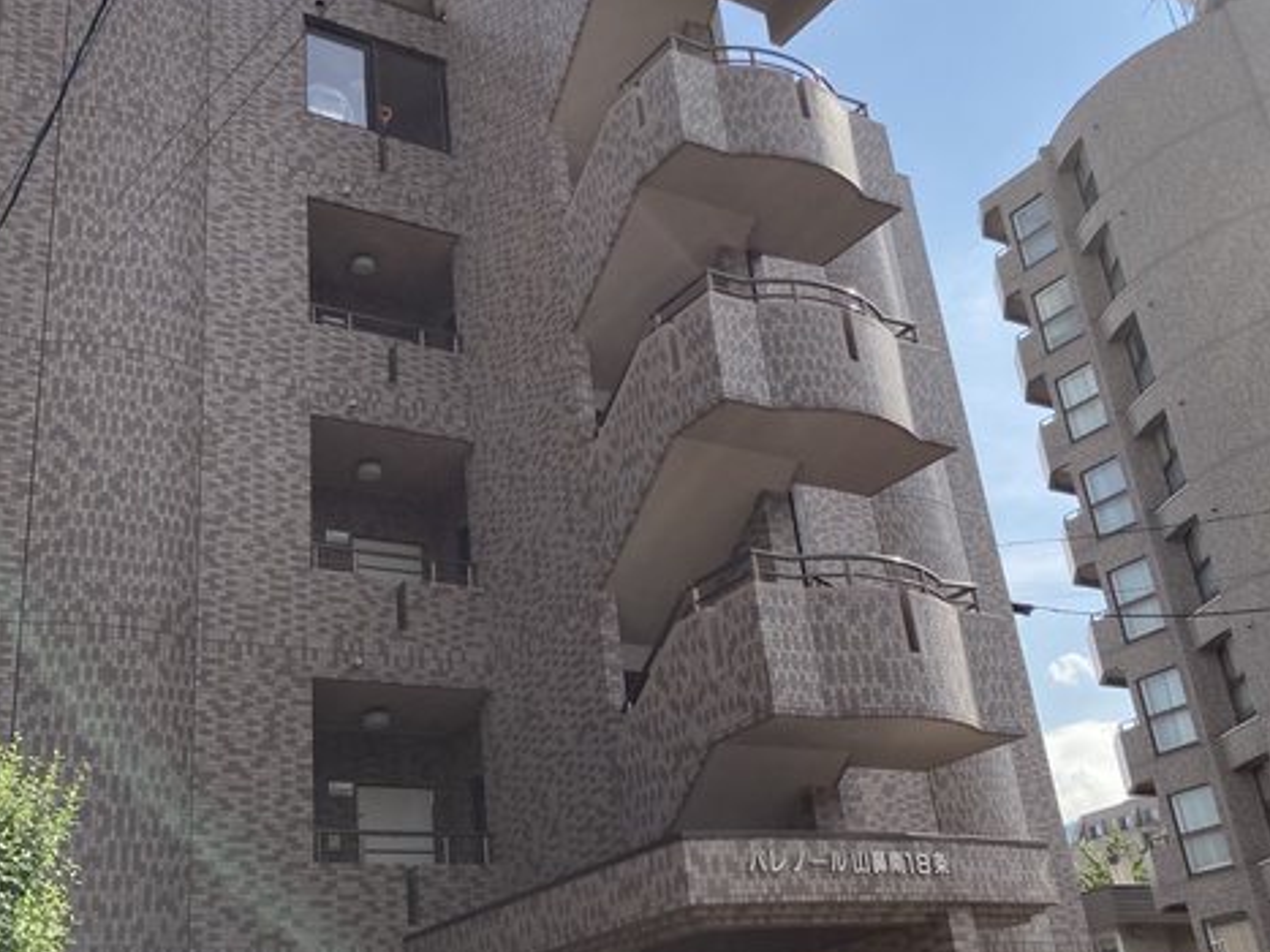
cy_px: 358
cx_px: 615
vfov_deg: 34.2
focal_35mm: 42
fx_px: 1541
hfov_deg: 44.8
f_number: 1.8
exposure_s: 1/1656
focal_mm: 3.99
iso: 20
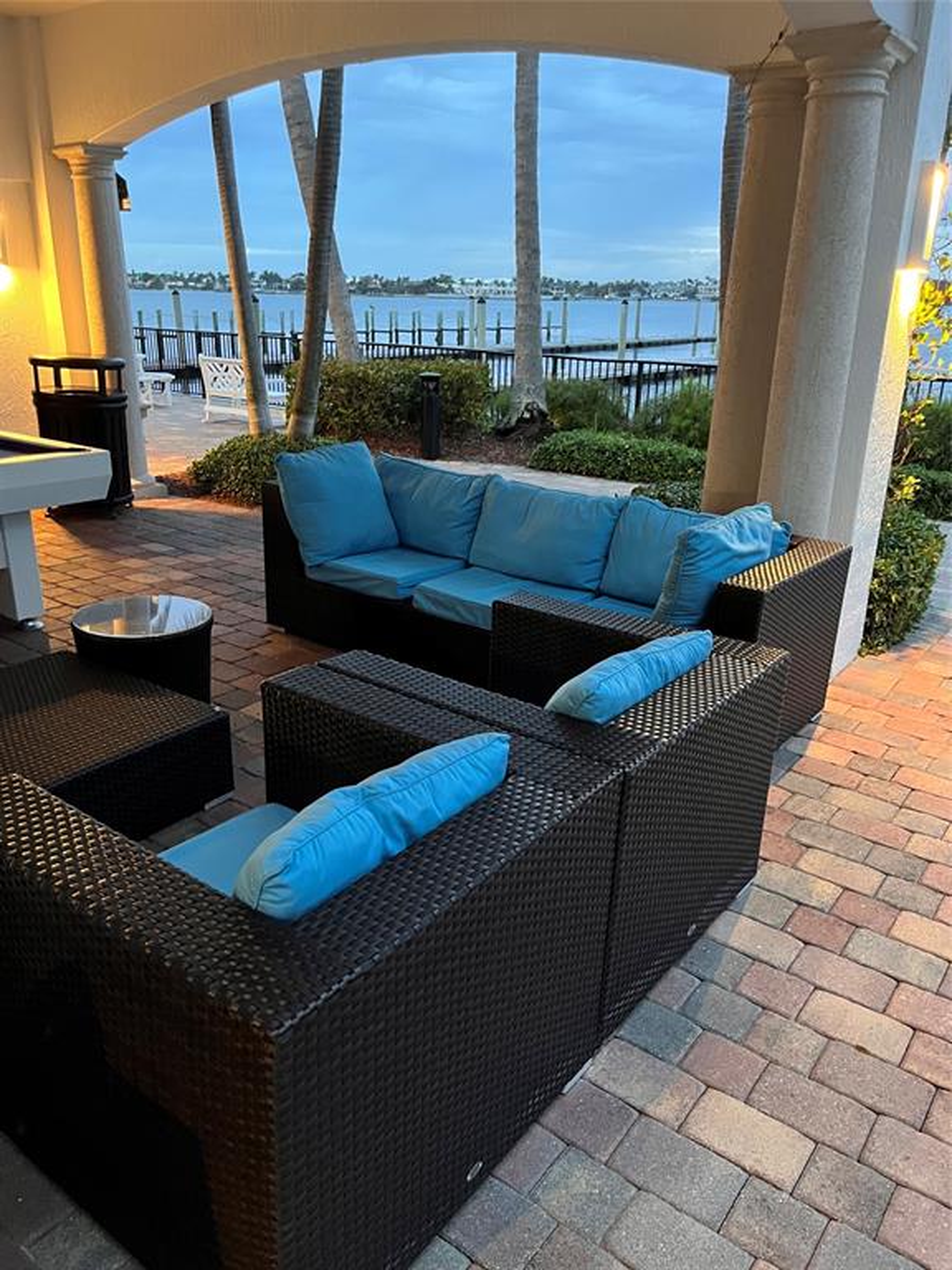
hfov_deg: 53.1
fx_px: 953
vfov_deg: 67.3
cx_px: 476
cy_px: 635
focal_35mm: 26
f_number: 1.6
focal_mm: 5.1
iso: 640
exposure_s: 1/40
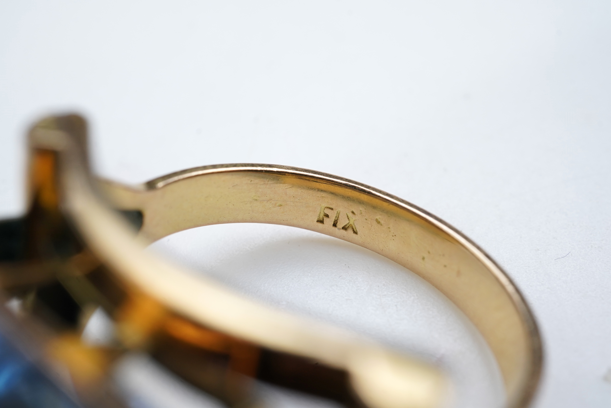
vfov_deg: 29.9
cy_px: 204
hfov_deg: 43.6
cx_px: 306
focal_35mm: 45
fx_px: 764
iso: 500
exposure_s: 1/100
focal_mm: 30
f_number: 20
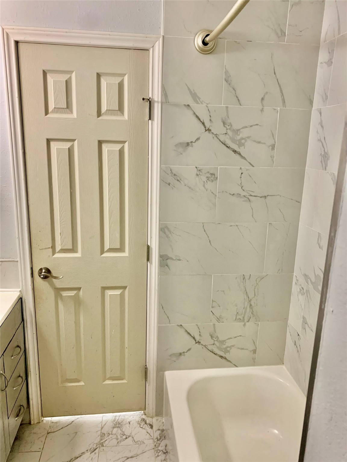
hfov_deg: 53.1
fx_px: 348
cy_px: 231
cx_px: 174
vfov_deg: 67.3
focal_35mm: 26
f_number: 1.8
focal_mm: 4.25
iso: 250
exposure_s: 1/60
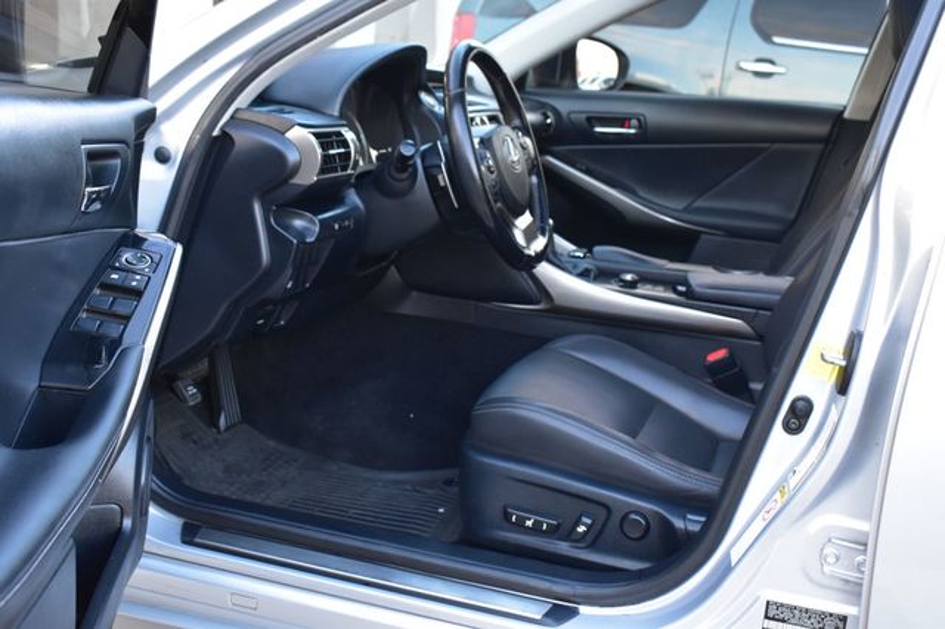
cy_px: 314
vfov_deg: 31.9
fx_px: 1102
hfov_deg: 46.4
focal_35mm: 42
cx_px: 472
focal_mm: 28
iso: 1600
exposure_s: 1/15
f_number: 5.6
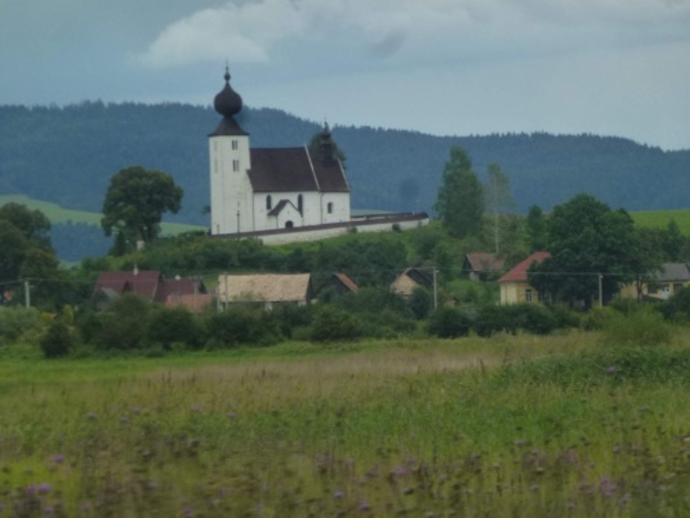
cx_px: 345
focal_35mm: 232
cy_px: 259
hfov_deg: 8.5
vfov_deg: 6.4
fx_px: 4624
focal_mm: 41.5
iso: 160
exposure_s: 1/320
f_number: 5.6
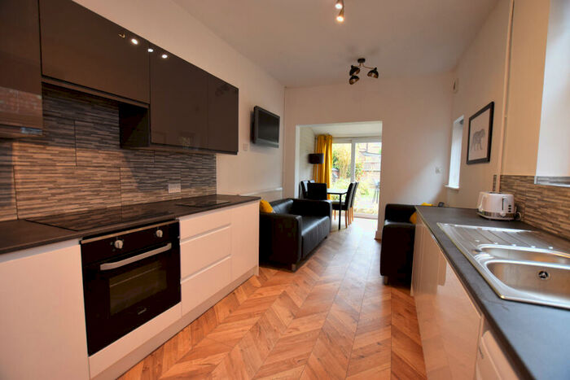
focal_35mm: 15
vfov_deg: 77.4
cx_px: 285
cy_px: 190
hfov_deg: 100.4
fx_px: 238
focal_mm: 10
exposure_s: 1/60
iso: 800
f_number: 4
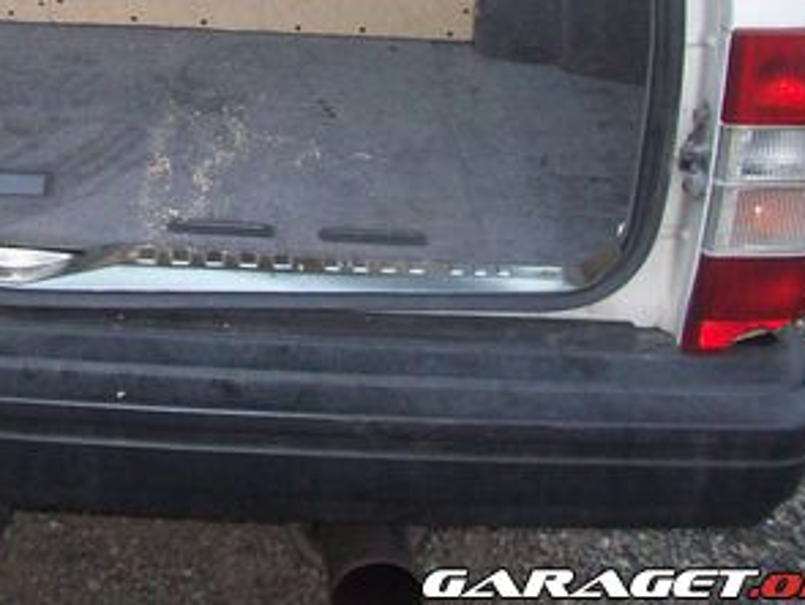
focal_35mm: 78
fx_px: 1816
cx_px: 16
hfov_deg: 24.0
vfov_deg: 18.3
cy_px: -44
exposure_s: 1/64
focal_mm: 6
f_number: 2.7
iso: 200
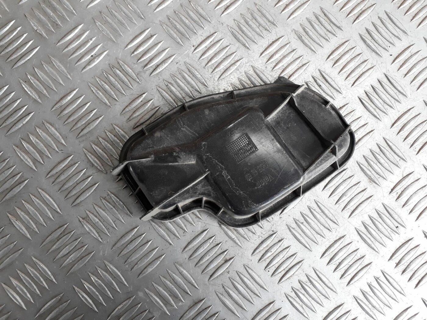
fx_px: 333
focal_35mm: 27
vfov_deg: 51.4
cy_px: 160
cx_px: 214
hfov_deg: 65.3
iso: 64
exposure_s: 1/33
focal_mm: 3.6
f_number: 1.9
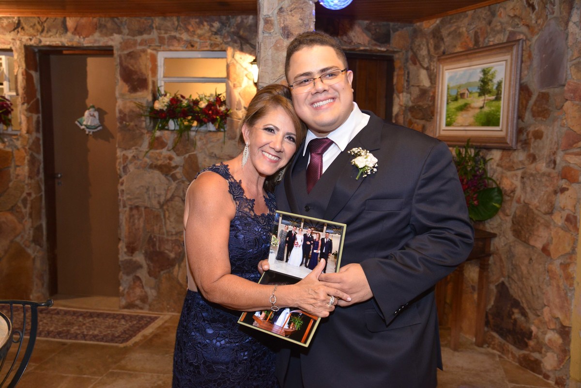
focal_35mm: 38
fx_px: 613
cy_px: 194
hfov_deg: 50.7
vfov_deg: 35.1
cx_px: 290
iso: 2200
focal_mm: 38
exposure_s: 1/30
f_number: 5.6
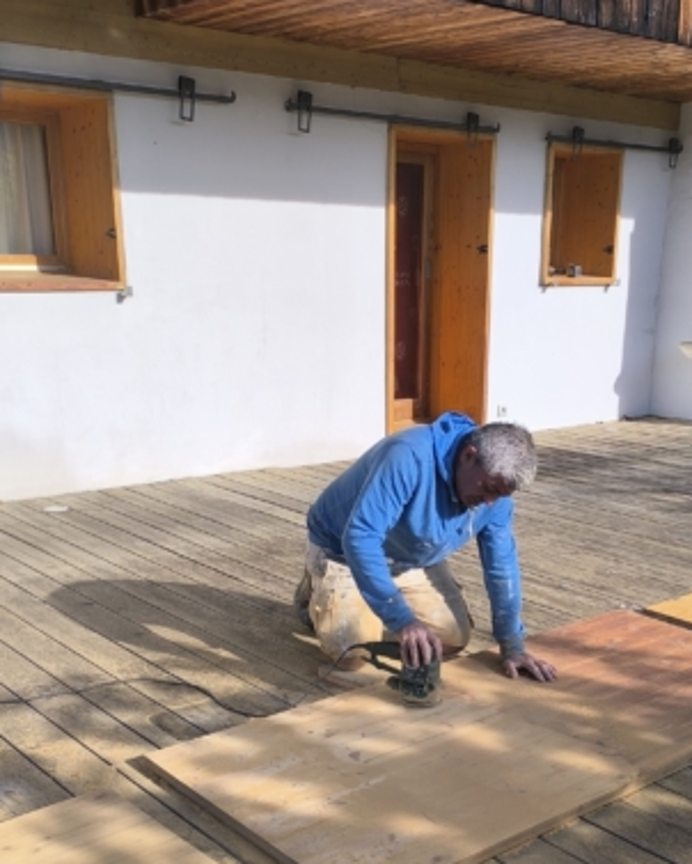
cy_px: 636
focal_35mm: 42
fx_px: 1074
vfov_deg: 42.6
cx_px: 430
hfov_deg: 35.5
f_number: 1.65
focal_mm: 6.14
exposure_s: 1/715
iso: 50
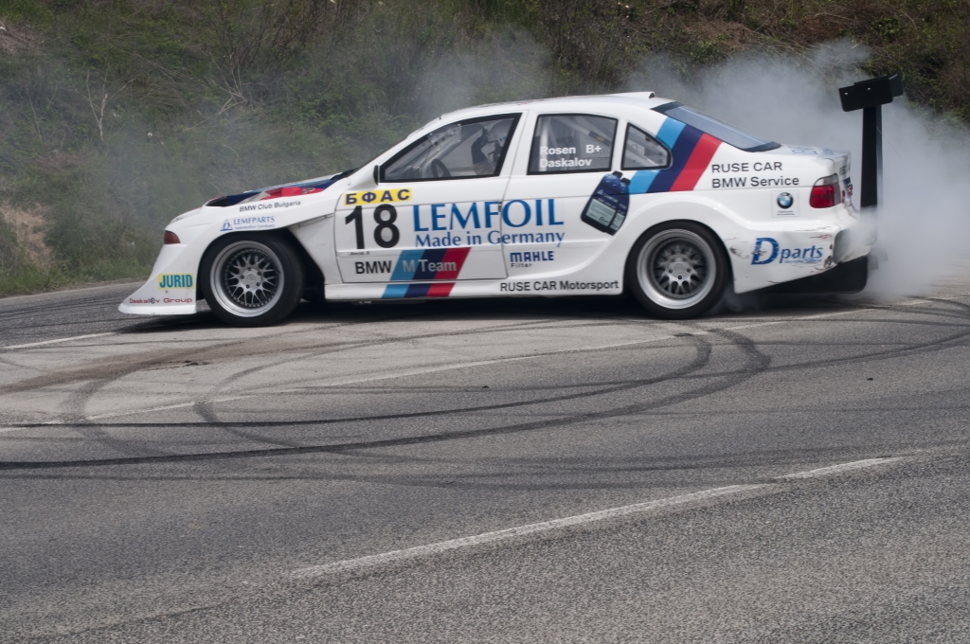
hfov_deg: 24.6
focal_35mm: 82
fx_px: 2220
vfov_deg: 16.5
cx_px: 485
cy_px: 322
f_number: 22
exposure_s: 1/160
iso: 320
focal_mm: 55
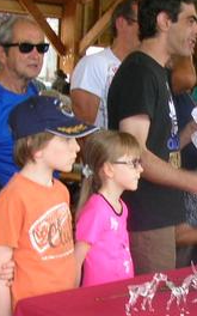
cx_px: 238
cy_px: 239
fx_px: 773
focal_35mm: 90
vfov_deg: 22.8
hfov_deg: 14.1
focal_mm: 5.8
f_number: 2.8
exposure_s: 1/30
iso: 50
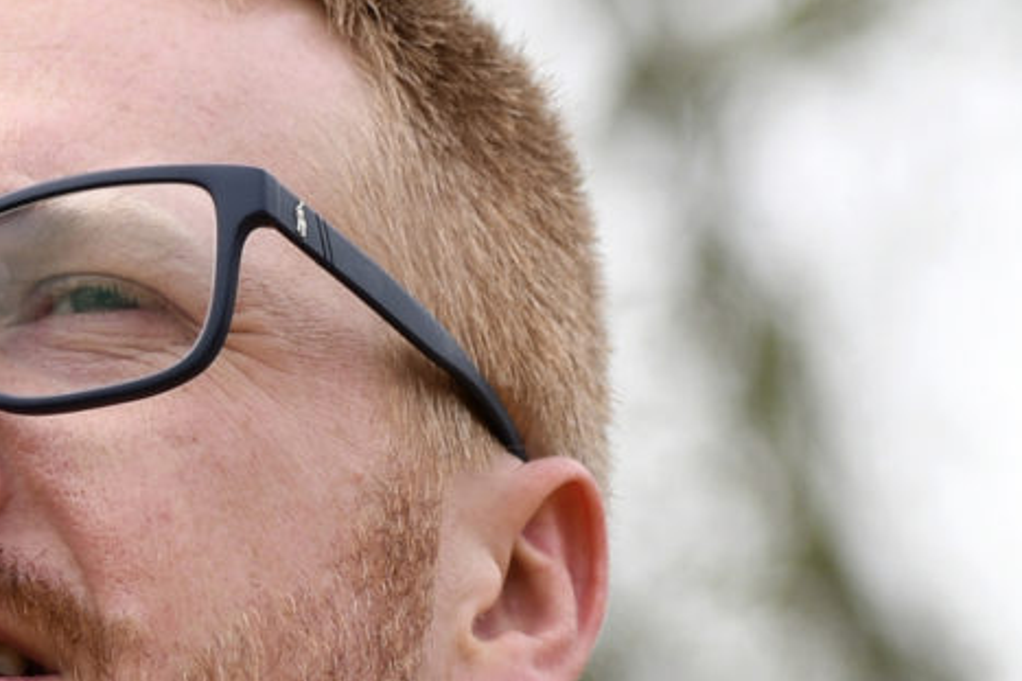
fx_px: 21482
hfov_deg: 2.7
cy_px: 1290
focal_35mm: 757
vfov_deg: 1.8
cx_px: 88
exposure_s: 1/800
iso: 100
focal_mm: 92
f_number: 2.8
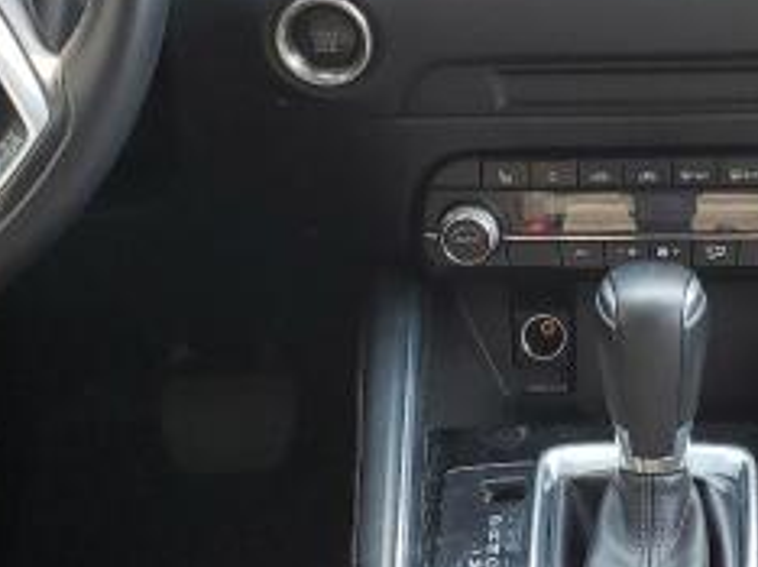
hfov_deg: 21.9
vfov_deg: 16.6
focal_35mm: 89
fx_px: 1947
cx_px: 525
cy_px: 253
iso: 50
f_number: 1.5
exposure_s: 1/152
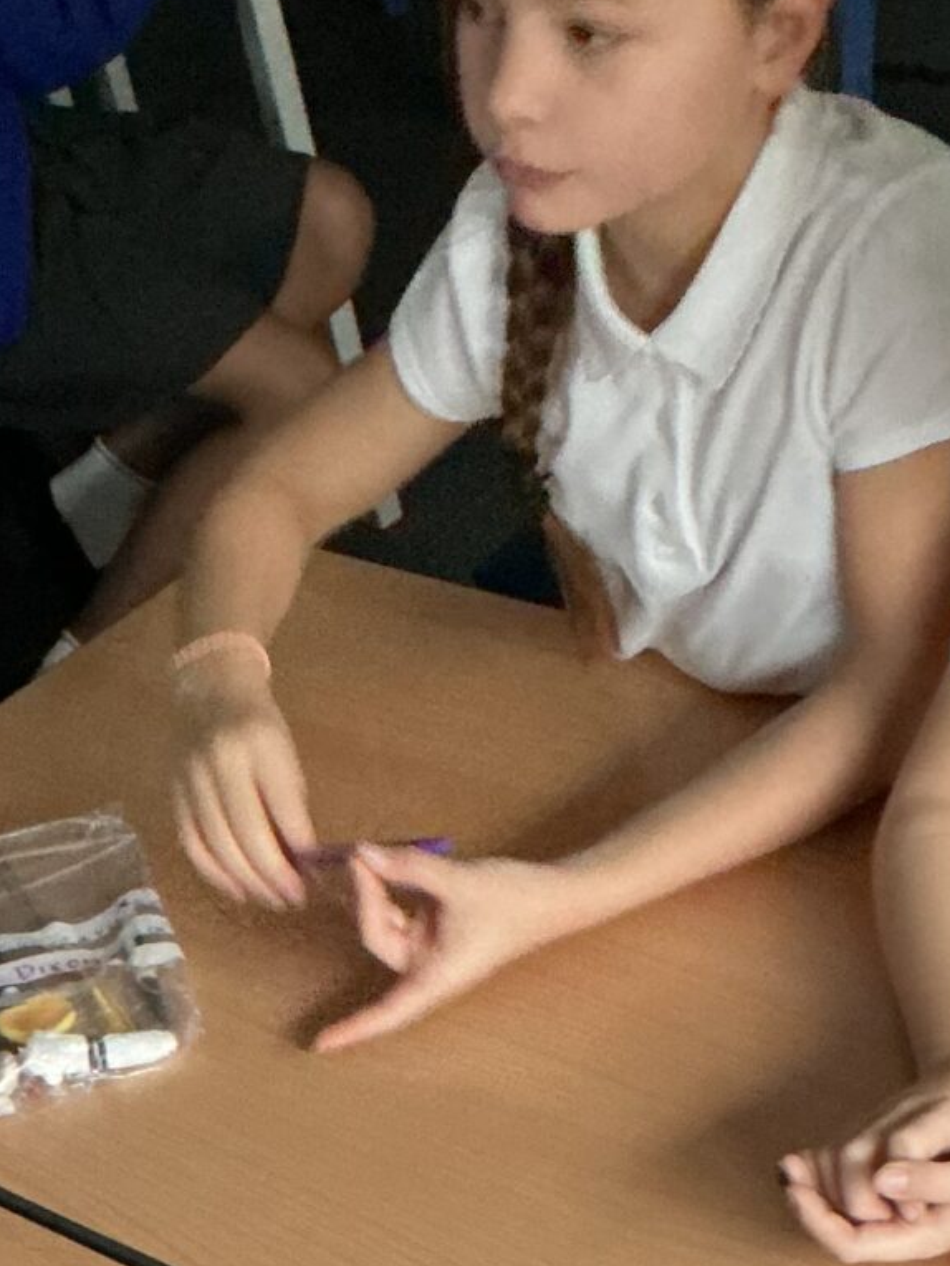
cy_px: 1483
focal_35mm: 97
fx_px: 3548
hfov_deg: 15.2
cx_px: 197
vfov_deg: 19.2
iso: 400
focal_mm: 3
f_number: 1.8
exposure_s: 1/25
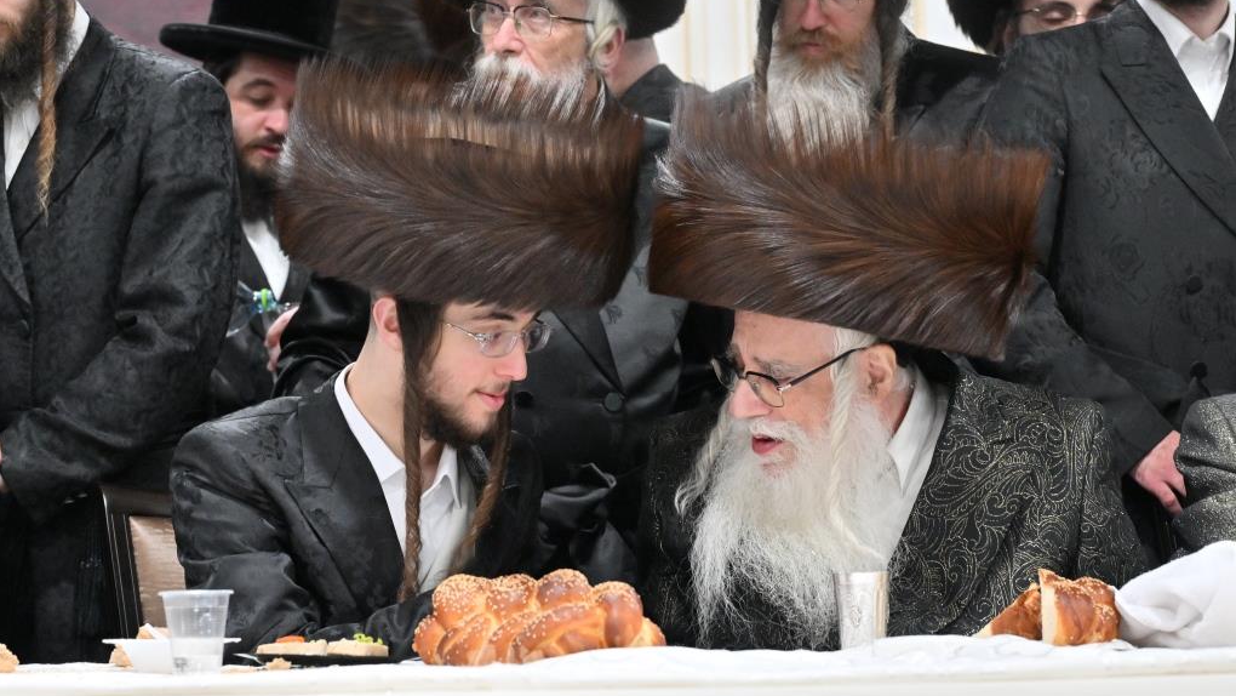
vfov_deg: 11.9
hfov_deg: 20.9
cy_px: 378
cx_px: 618
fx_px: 3343
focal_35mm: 102
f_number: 4
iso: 1250
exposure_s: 1/160
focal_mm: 65
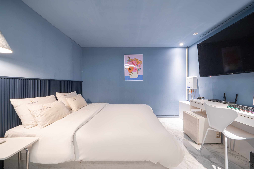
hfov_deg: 108.3
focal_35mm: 13
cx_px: 127
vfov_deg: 85.4
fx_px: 92
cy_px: 84
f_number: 10
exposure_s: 2.5
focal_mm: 13
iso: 160
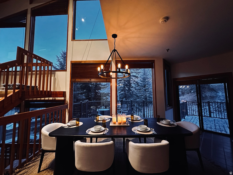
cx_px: 116
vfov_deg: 85.7
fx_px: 94
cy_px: 88
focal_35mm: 14
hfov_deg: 102.1
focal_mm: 2.22
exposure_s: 1/60
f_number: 2.2
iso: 1000
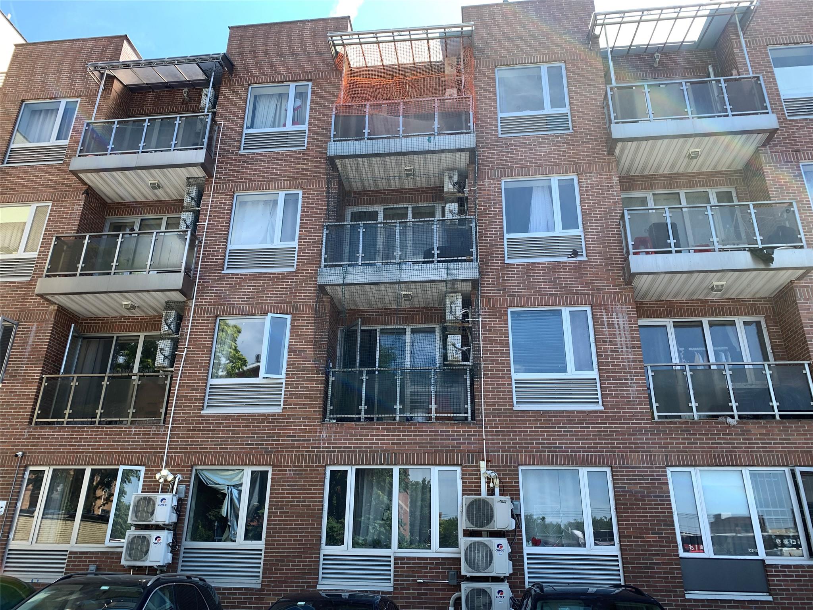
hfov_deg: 67.3
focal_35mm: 26
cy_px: 305
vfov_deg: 53.1
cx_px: 406
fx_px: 611
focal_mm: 4.25
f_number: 1.8
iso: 25
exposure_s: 1/743
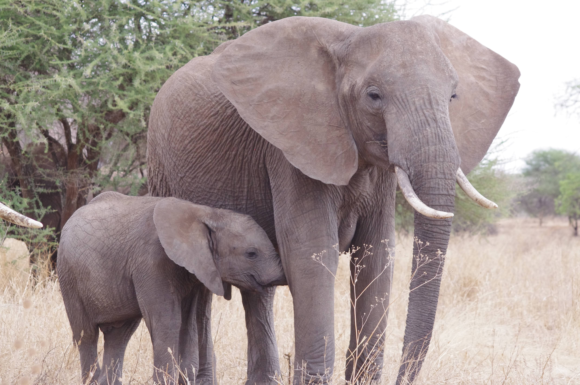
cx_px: 290
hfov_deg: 14.8
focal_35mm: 139
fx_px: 2237
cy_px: 192
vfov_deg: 9.8
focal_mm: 93
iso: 1600
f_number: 6.3
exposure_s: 1/500
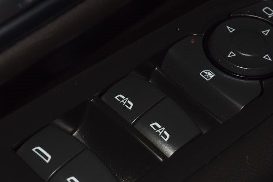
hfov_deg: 10.4
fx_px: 1501
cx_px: 120
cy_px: 115
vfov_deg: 6.9
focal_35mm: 198
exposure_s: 1/125
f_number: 8
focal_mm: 70
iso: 100
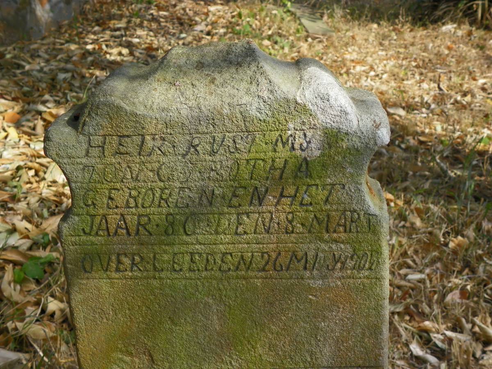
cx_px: 246
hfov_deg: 38.2
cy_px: 184
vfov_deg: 29.1
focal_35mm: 50
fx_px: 711
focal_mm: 8.9
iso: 64
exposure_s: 1/160
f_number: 3.5
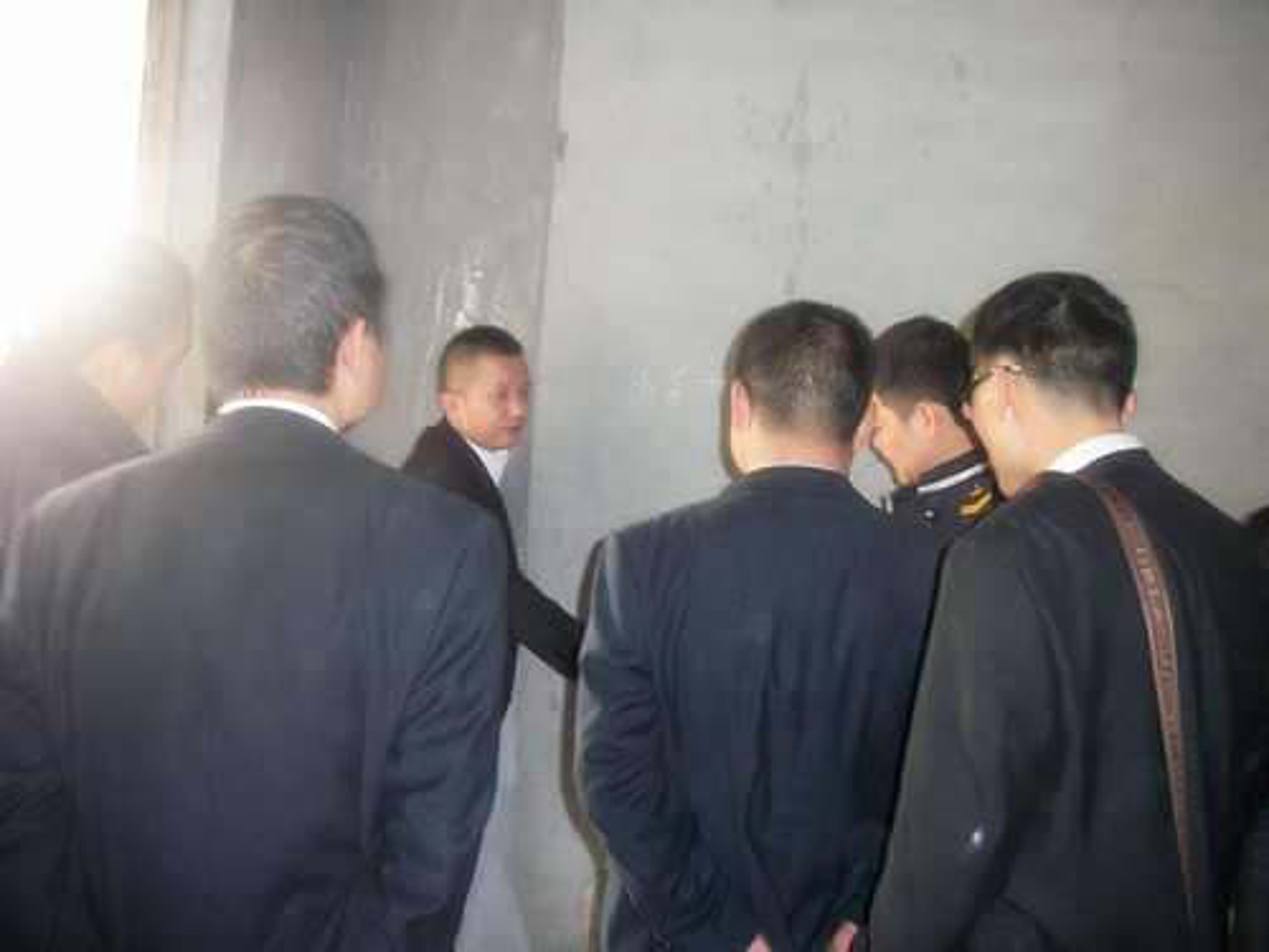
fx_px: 1283
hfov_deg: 52.6
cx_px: 634
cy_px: 476
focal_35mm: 35
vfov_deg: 40.7
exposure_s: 1/30
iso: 250
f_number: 3.1
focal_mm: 6.3
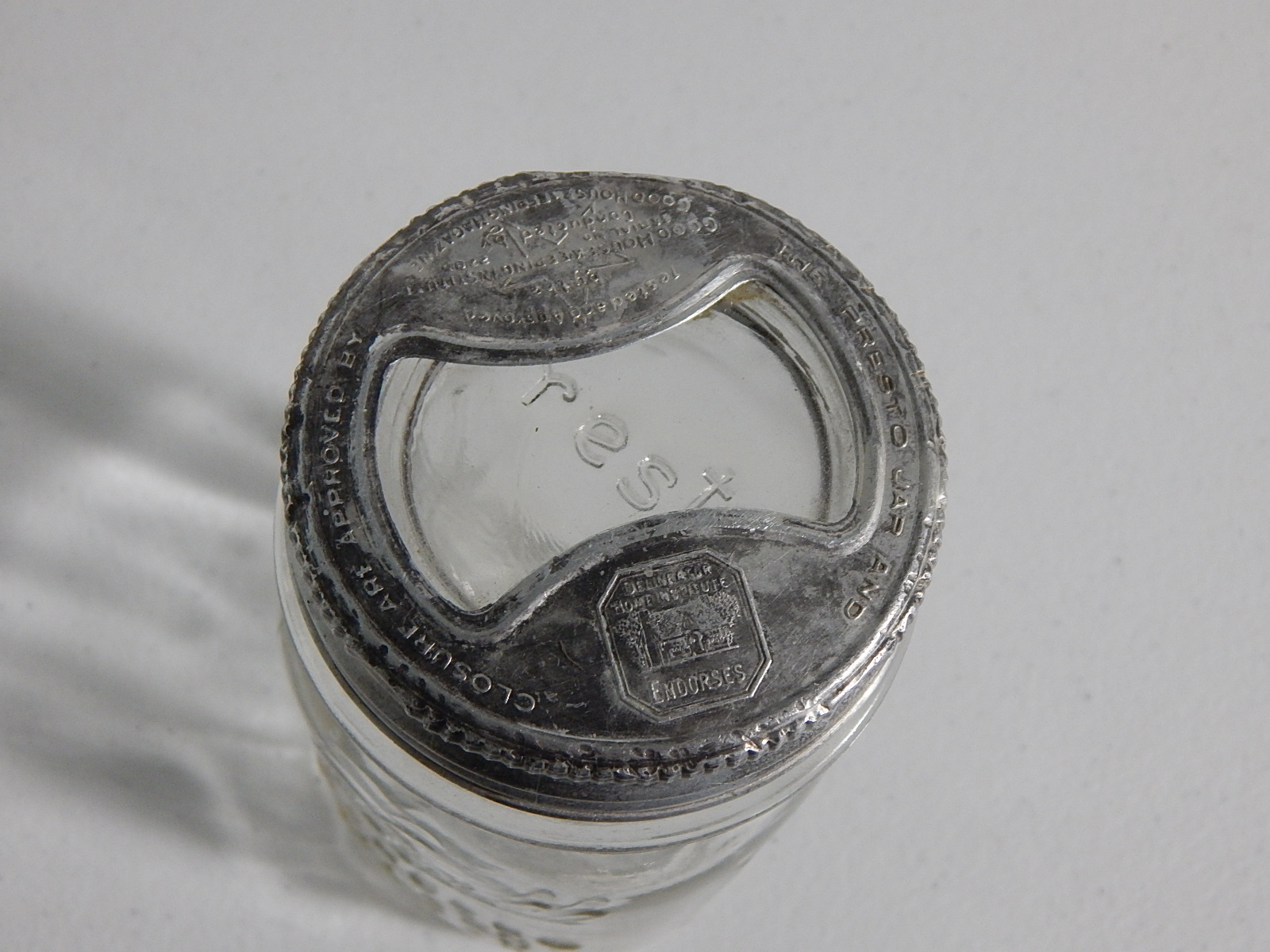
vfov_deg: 33.6
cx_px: 635
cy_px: 476
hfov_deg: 43.9
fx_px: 1578
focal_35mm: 43
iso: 400
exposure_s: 1/50
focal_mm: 7.7
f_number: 3.6
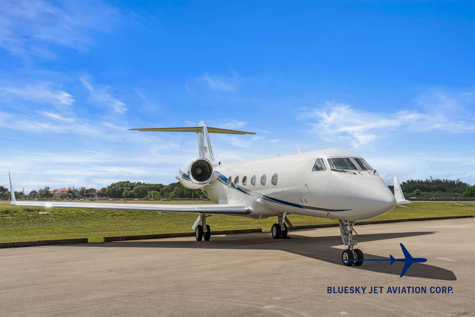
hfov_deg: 51.0
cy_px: 158
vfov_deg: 35.3
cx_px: 238
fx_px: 497
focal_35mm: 38
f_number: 10
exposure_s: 1/800
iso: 400
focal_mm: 37.7
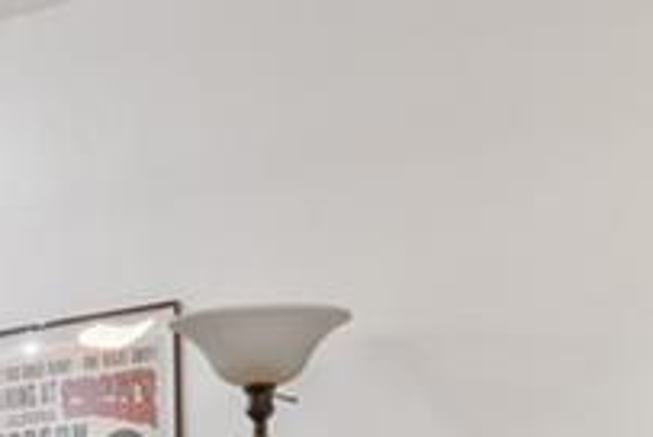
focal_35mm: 118
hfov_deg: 16.5
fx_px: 2143
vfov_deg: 11.0
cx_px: -161
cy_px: 762
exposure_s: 4
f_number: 9
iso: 250
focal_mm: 10
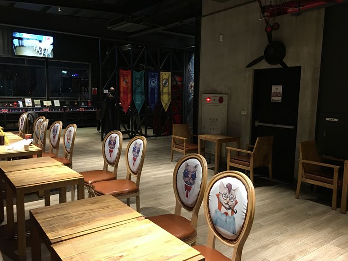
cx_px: 180
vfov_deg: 46.8
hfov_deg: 59.9
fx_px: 302
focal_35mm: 30
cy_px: 132
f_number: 2.2
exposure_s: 1/8
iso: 100
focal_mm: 4.15
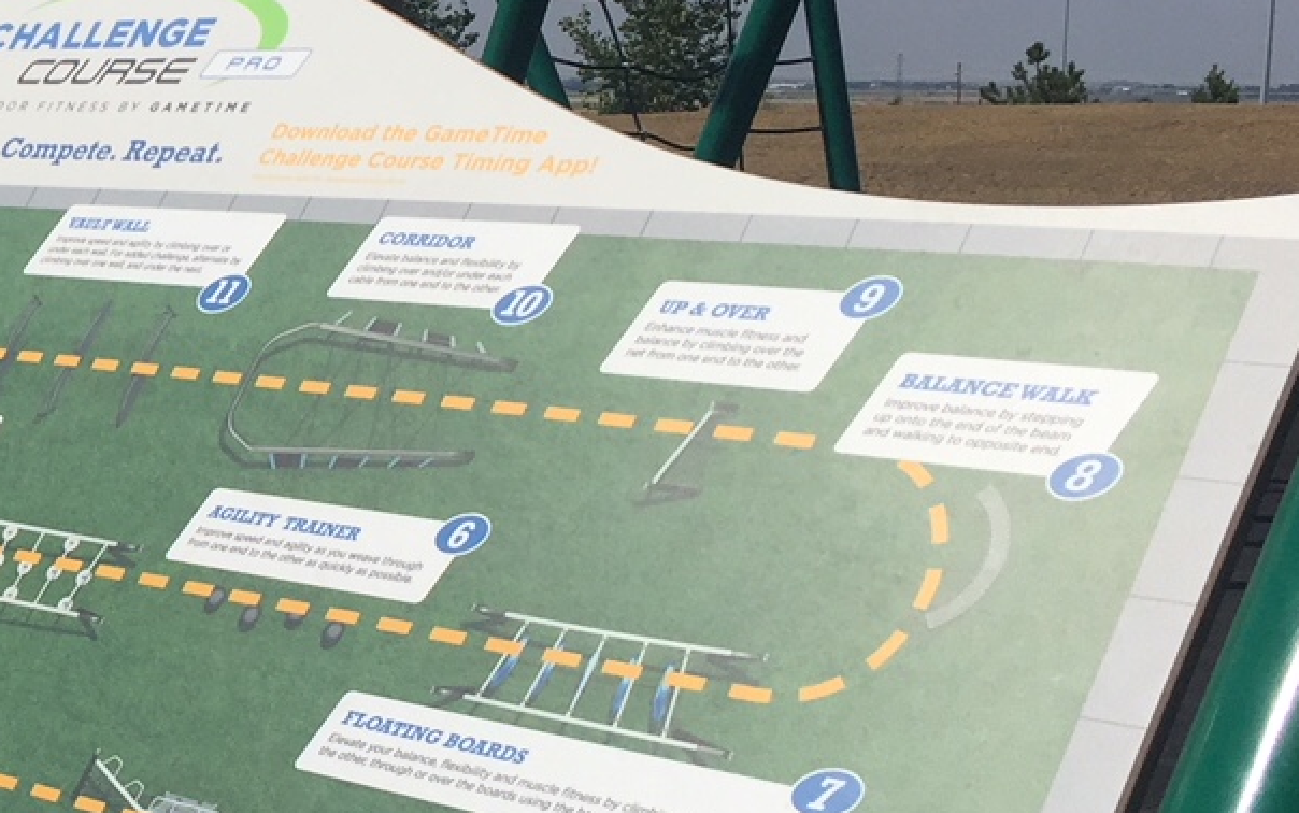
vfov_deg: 15.7
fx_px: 2939
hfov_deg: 22.8
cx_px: -282
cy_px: 385
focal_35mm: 83
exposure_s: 1/5650
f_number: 2.2
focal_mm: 4.15
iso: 32
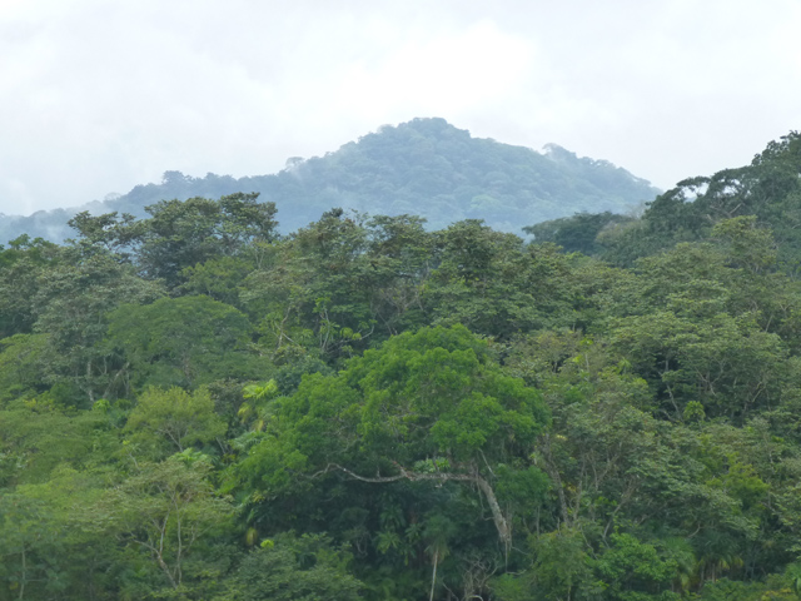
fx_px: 4767
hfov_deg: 9.6
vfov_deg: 7.2
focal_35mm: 206
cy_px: 300
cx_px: 400
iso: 160
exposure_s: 1/400
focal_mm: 33.3
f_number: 5.5
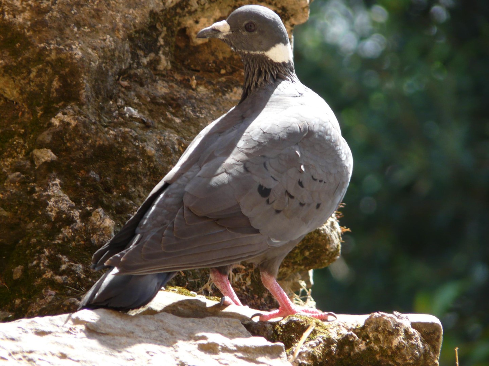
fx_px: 7120
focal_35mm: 504
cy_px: 183
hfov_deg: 3.9
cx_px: 244
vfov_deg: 3.0
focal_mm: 82.8
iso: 100
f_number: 4.2
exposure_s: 1/125
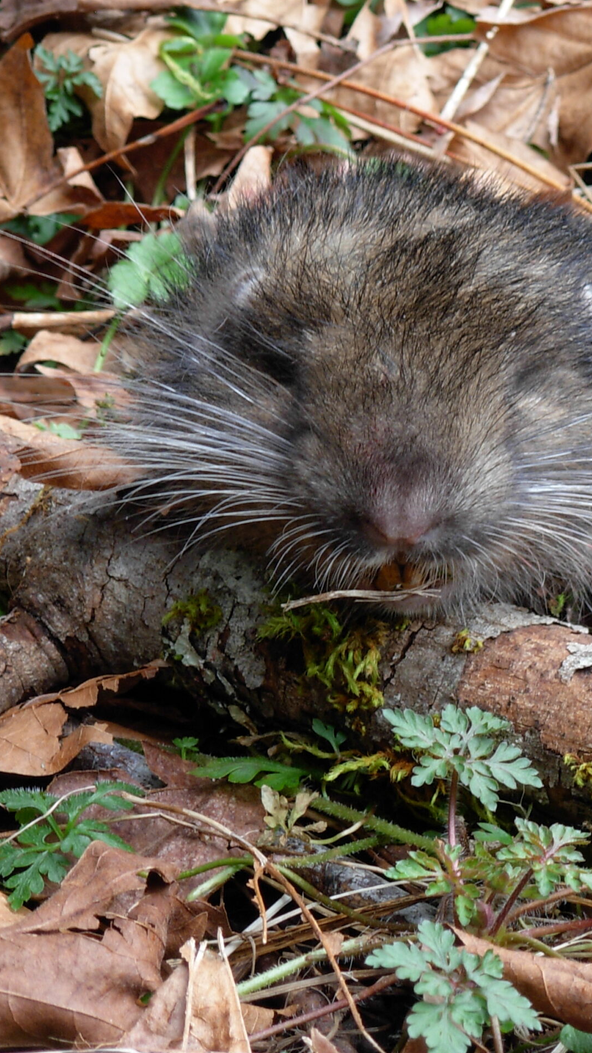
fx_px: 4969
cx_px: 676
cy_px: 526
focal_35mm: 178
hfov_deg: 6.8
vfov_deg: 12.1
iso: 79
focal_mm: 20.2
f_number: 4.3
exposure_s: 1/17.9
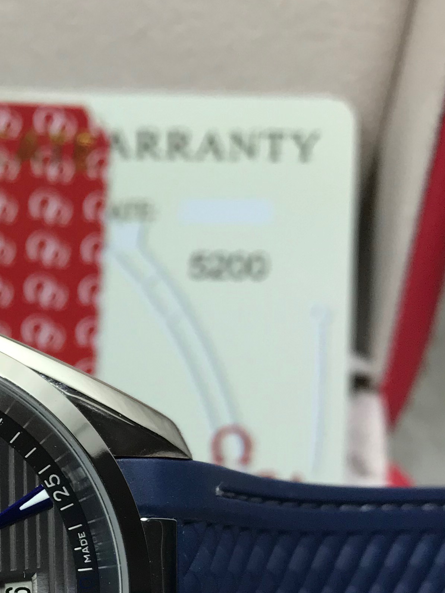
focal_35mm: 71
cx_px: -111
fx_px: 1217
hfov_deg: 19.3
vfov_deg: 26.3
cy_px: 561
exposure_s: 1/100
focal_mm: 3.99
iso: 40
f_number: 1.8
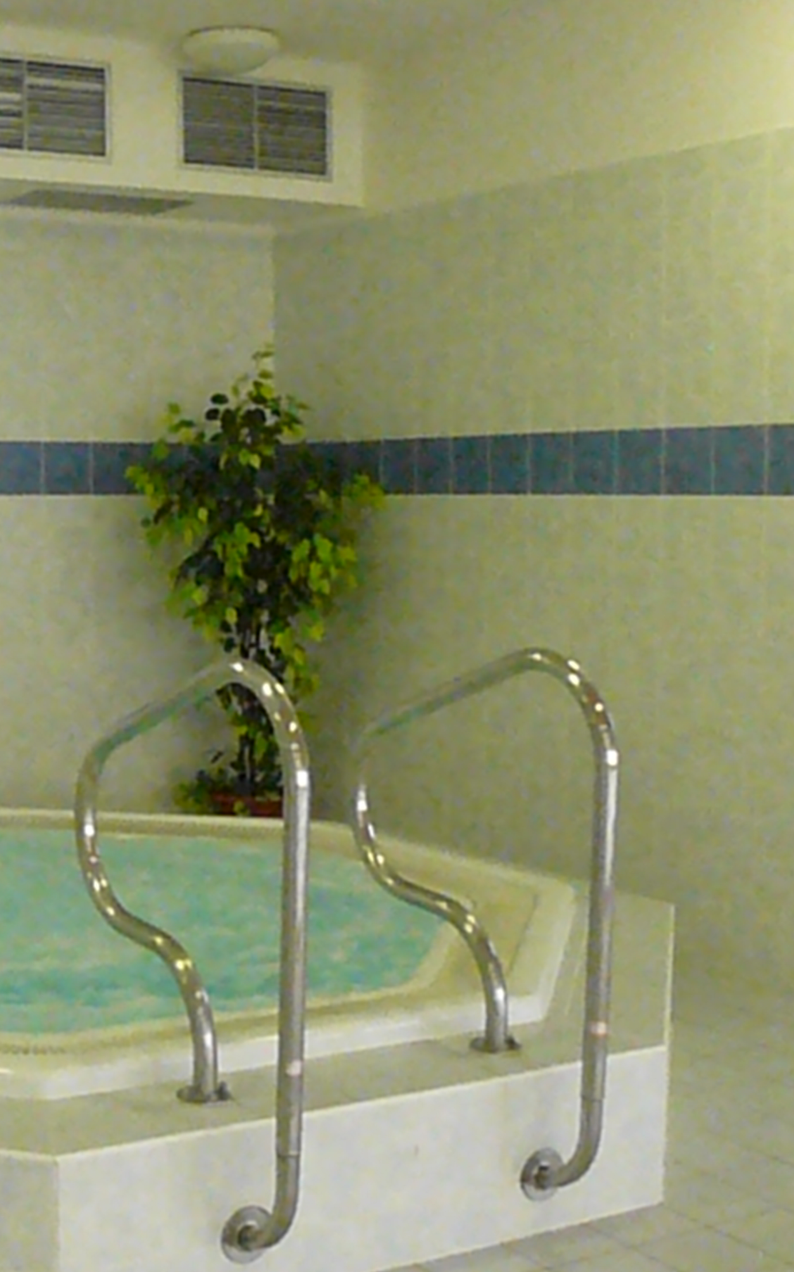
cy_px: 651
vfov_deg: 38.2
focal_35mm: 53
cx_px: 18
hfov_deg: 23.5
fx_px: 1835
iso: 3200
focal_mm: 6
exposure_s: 1/100
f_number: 4
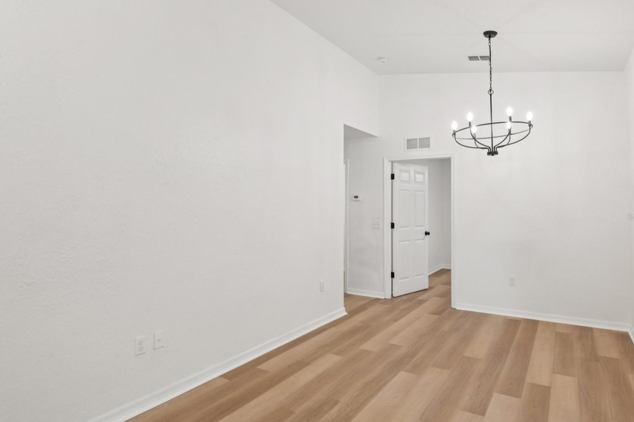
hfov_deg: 83.9
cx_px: 331
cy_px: 217
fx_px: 352
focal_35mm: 20
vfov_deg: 61.9
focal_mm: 19
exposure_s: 1/25
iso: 400
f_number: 8
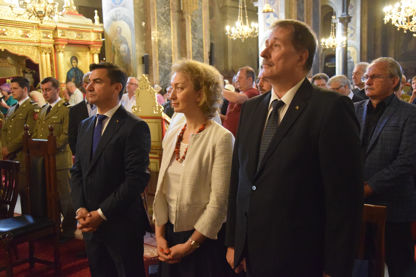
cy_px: 138
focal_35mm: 42
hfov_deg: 46.4
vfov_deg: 31.9
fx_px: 485
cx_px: 208
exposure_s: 1/30
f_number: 4
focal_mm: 28
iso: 6400
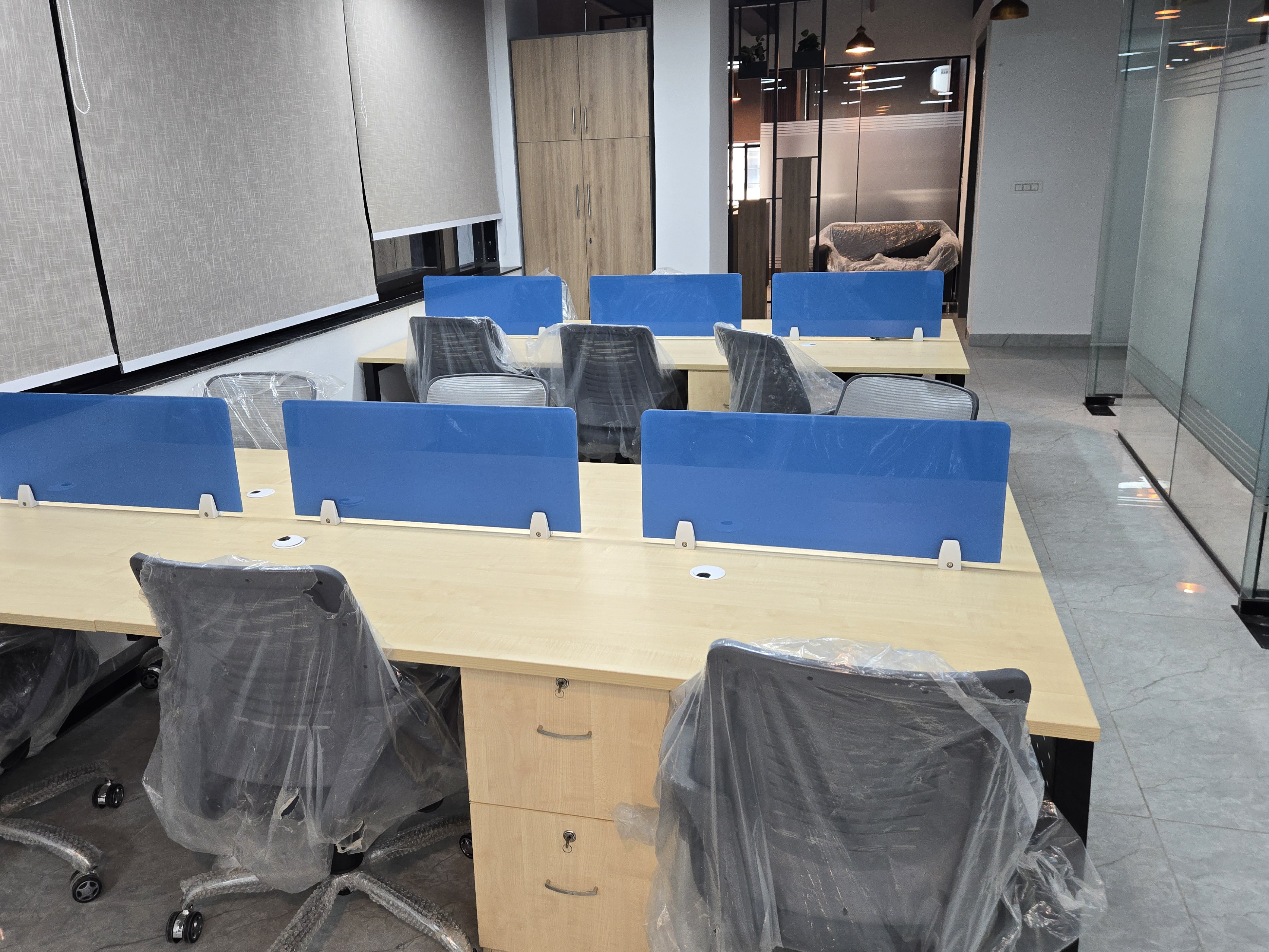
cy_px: 445
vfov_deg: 51.3
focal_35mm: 27
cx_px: 588
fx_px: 990
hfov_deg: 65.2
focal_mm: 5.4
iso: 100
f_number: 1.8
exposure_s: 1/50
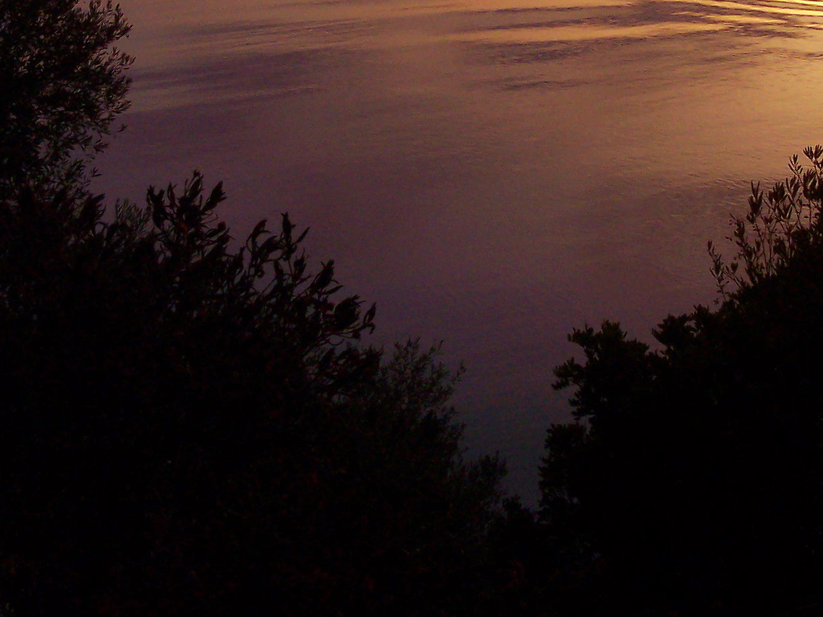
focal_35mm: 80
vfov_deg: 17.9
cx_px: 545
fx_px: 1901
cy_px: -31
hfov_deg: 24.3
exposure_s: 1/1000
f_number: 4.8
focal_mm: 8
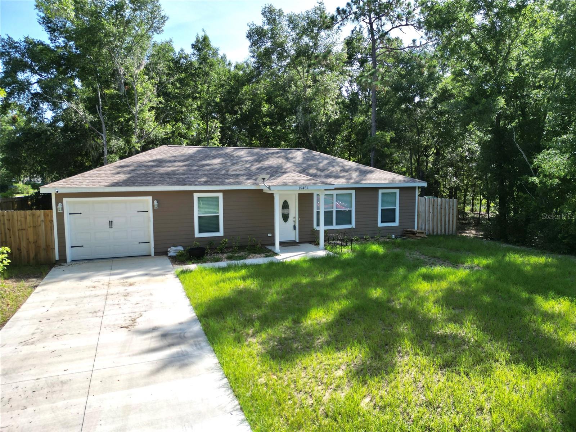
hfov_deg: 71.6
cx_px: 288
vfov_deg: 56.8
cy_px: 216
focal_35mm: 24
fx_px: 399
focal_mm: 6.72
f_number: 1.7
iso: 100
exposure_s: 1/1500
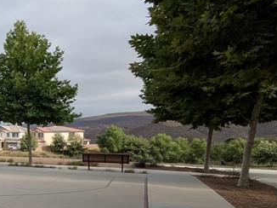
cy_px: 147
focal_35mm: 44
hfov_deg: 30.6
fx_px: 352
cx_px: -107
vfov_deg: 32.4
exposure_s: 1/1119
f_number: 2.2
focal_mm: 1.83
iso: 51
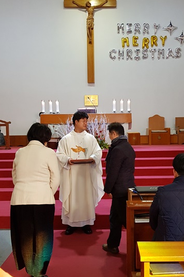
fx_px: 291
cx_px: 101
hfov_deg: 35.0
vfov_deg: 50.7
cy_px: 145
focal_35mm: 38
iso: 160
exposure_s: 1/60
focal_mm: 4.3
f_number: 1.7
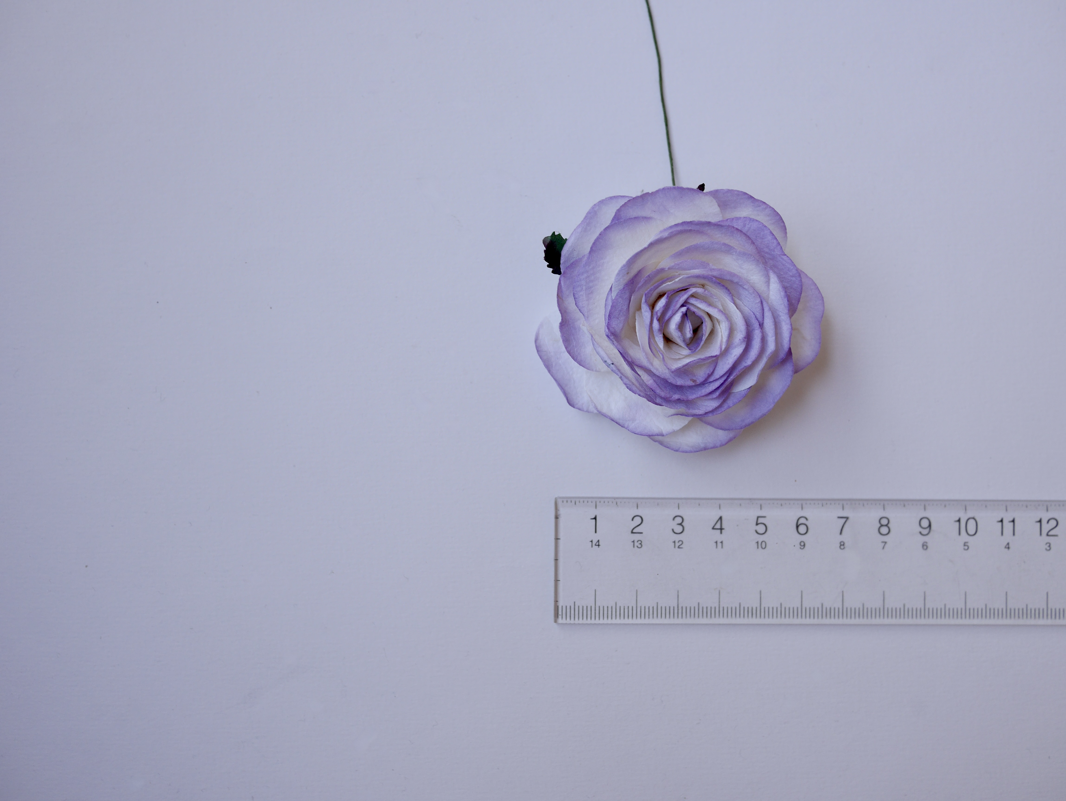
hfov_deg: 46.8
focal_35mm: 40
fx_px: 1232
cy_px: 400
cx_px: 533
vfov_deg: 36.0
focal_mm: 20
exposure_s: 1/80
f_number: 4
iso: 200
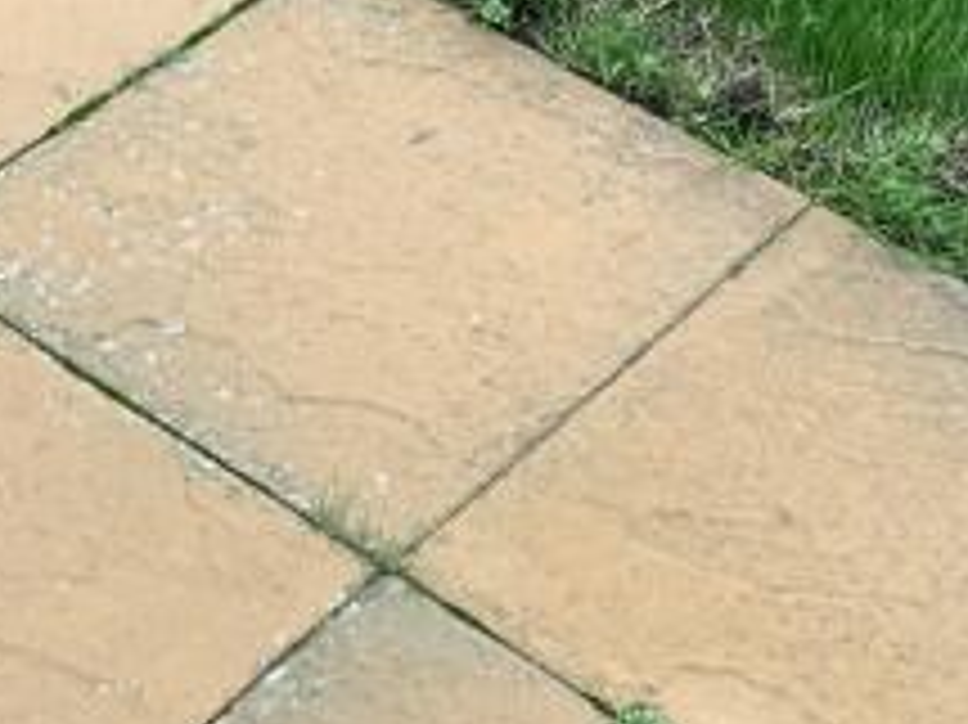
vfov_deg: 10.6
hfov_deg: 15.8
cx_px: 761
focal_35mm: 124
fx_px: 3466
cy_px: -904
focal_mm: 4.25
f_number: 1.8
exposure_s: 1/101
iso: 100
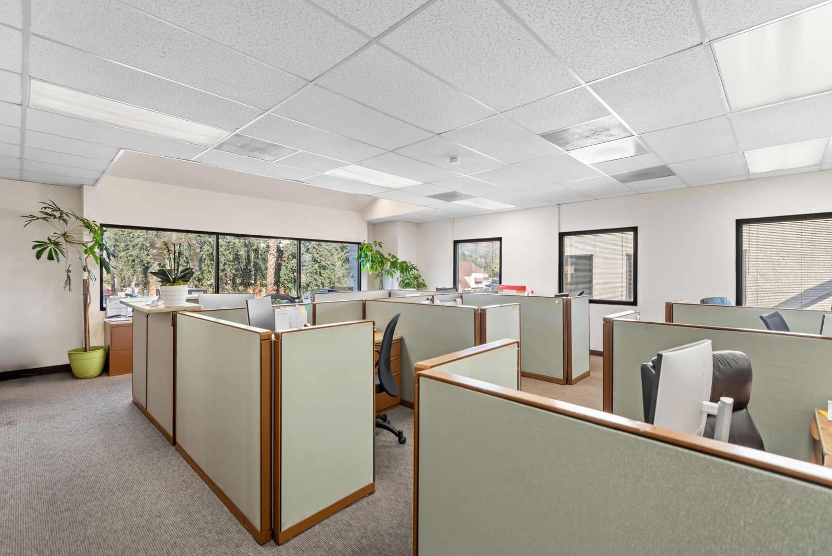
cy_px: 278
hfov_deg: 96.7
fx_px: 370
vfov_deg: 73.8
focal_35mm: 16
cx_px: 416
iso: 100
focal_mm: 16
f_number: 6.3
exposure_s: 1/4
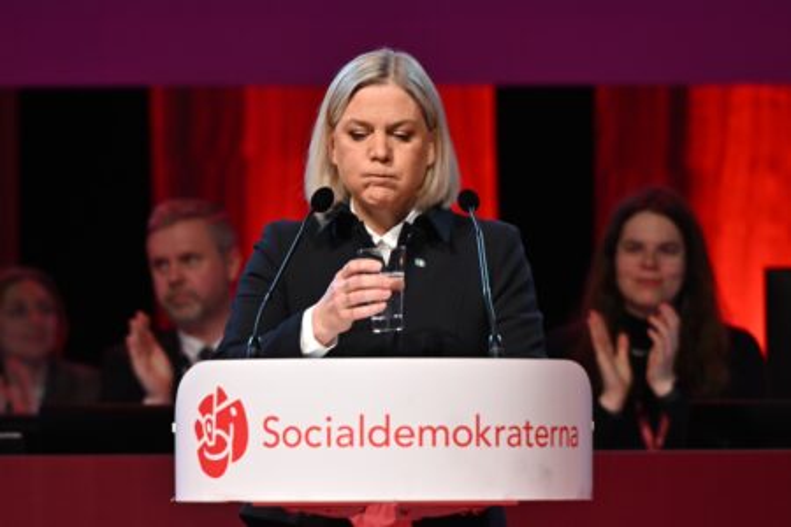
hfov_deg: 6.9
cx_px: 396
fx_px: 6591
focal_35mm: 300
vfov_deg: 4.6
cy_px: 264
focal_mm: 200
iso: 560
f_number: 4
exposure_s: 1/100
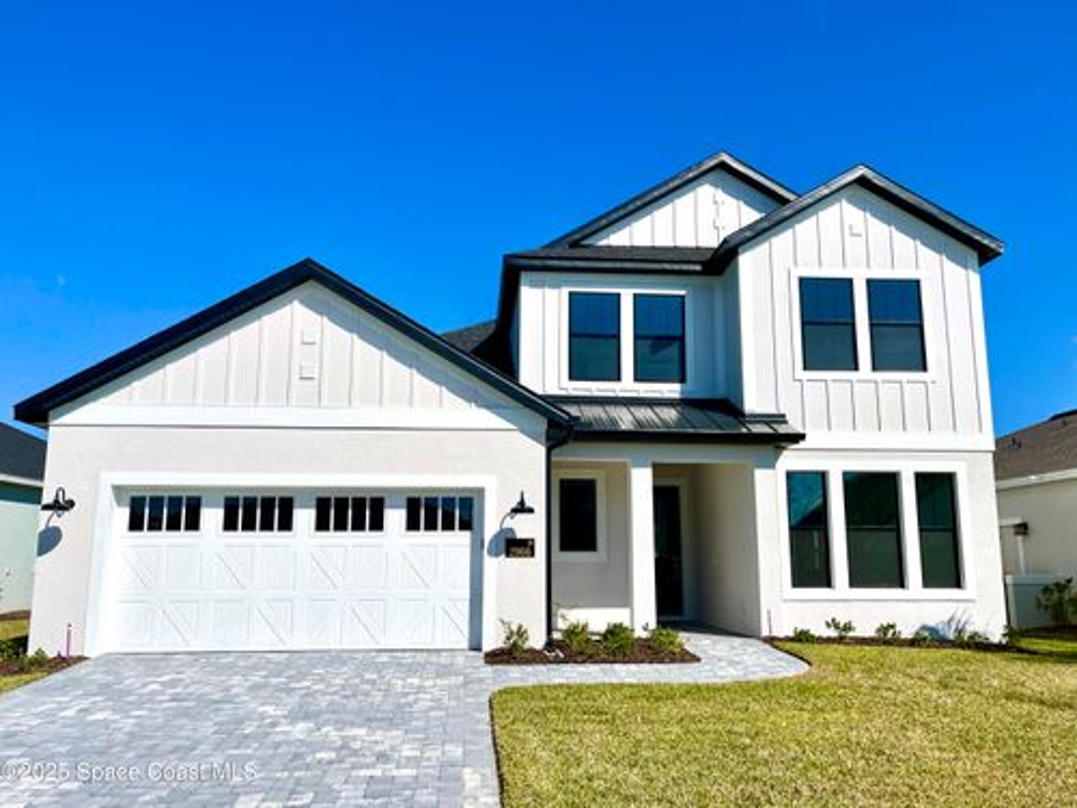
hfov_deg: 67.3
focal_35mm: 26
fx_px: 809
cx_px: 538
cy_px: 404
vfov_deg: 53.1
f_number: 1.6
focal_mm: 5.1
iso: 50
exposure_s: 1/10870
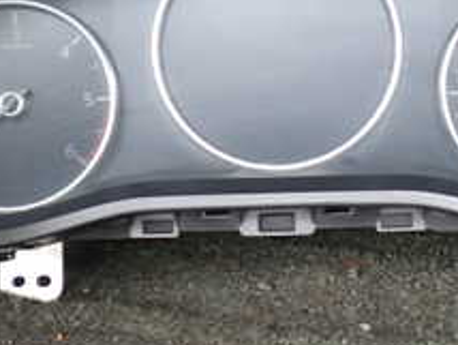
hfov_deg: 23.2
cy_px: -34
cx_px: 265
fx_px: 1113
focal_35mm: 84
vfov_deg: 17.0
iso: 320
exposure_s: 1/30
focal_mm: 5.4
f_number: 2.3
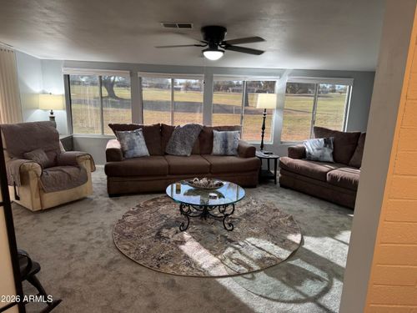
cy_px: 156
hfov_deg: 71.6
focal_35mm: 24
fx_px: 289
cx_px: 208
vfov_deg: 56.8
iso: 200
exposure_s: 1/60
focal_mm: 6.76
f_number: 1.78
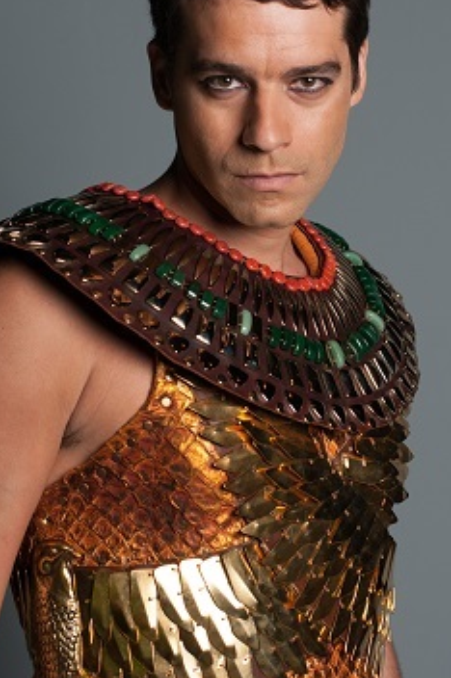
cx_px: 235
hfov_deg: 14.2
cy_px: 266
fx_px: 1807
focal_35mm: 96
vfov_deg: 21.2
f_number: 5
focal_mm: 50
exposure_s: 1/125
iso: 200
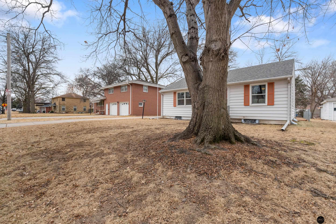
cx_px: 168
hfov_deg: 96.7
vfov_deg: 73.8
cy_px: 112
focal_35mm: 16
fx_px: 149
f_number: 9
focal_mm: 16
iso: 400
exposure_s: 1/100
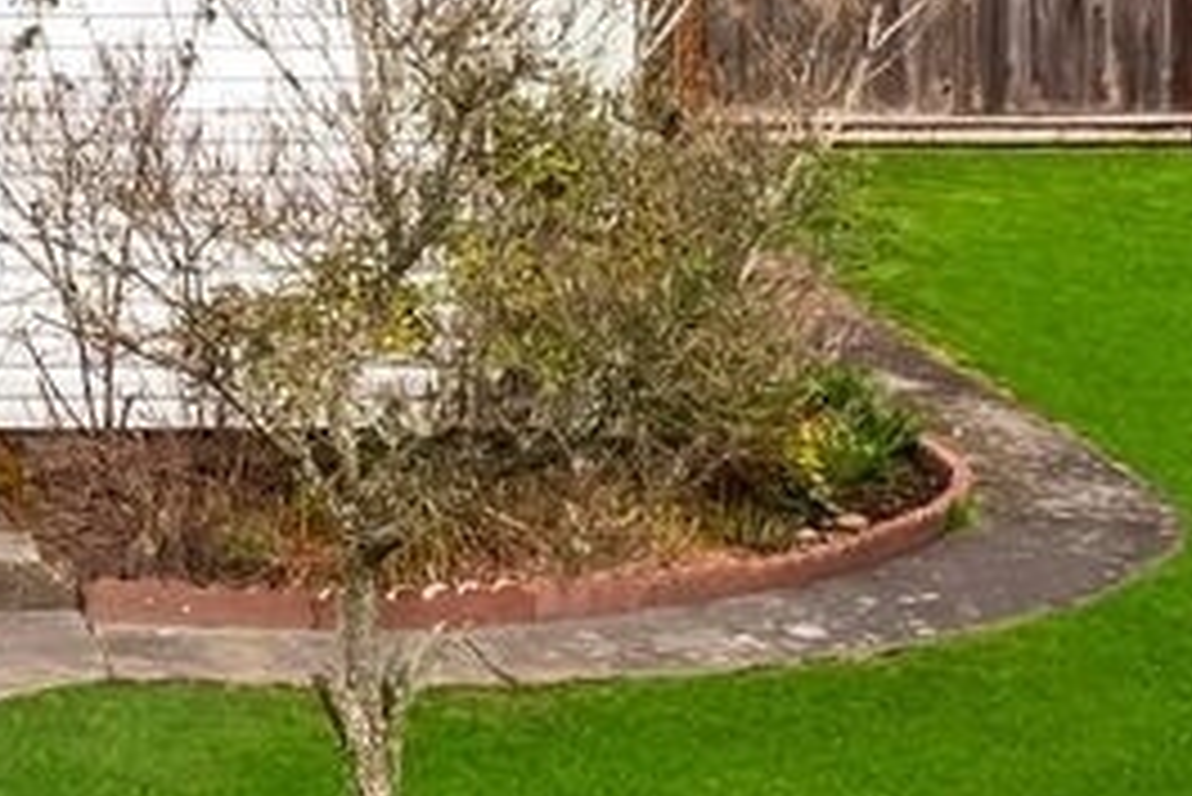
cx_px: -603
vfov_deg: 8.0
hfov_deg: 11.6
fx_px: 5599
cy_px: -427
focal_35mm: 169
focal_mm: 10.26
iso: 100
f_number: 6.3
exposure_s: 1/200
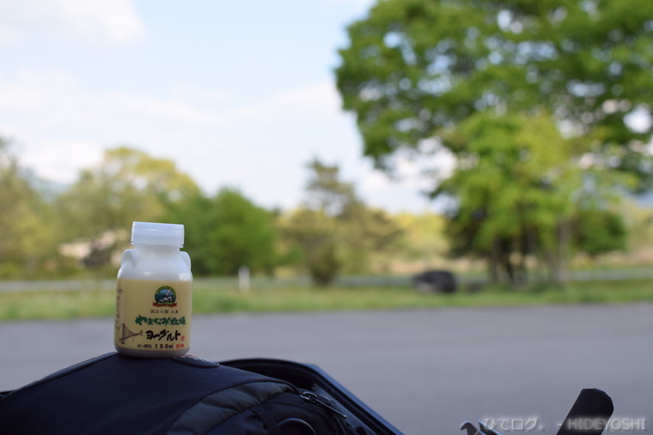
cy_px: 218
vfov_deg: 25.8
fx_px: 952
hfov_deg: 37.8
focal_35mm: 52
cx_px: 326
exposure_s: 1/320
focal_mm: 35
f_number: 4.5
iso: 100
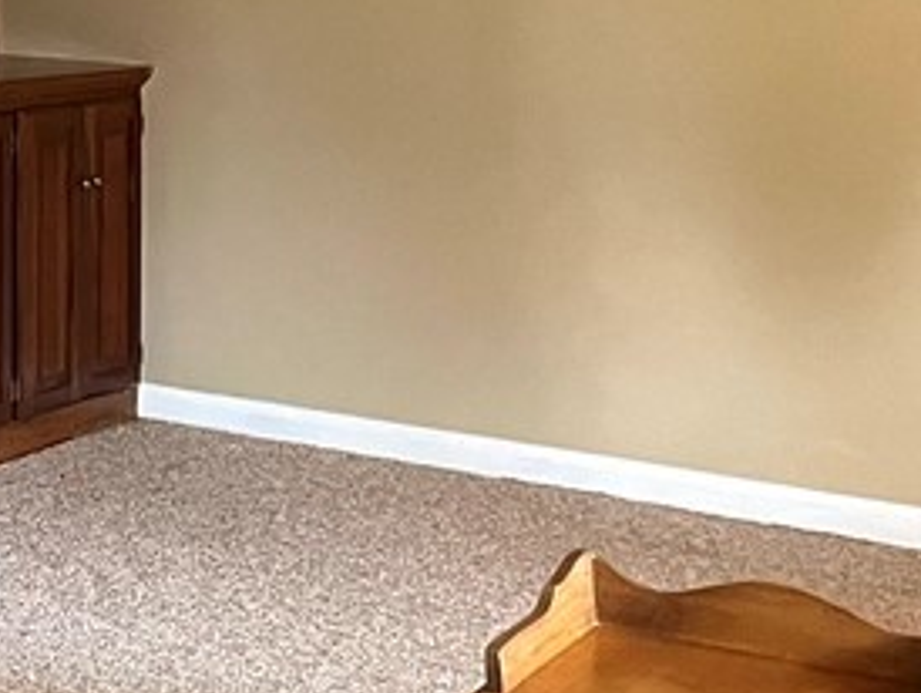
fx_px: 2583
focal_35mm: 97
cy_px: -148
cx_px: -450
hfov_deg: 18.1
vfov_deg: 14.7
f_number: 1.6
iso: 400
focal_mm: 5.1
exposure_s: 1/40
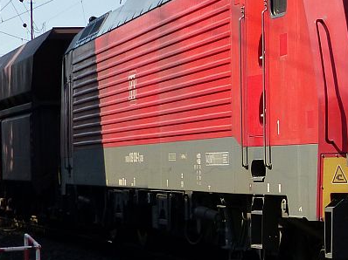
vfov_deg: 8.3
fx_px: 1788
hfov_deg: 10.9
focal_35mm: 178
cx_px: 435
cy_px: 84
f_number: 4
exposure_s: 1/1000
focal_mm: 10.5
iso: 160
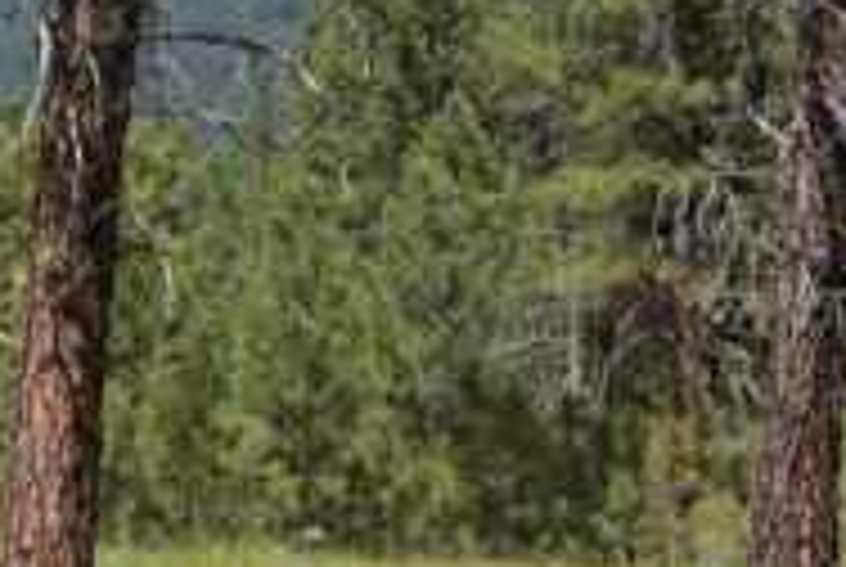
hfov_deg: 6.1
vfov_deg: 4.1
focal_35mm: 338
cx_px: 540
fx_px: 7957
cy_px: 198
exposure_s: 1/320
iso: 200
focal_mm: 55
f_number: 9
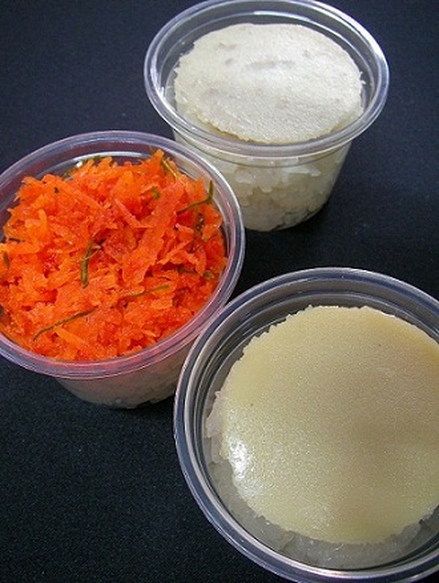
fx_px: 641
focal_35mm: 38
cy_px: 292
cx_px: 220
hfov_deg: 37.8
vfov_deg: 48.9
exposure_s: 1/2
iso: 134
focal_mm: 6.3
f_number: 3.3
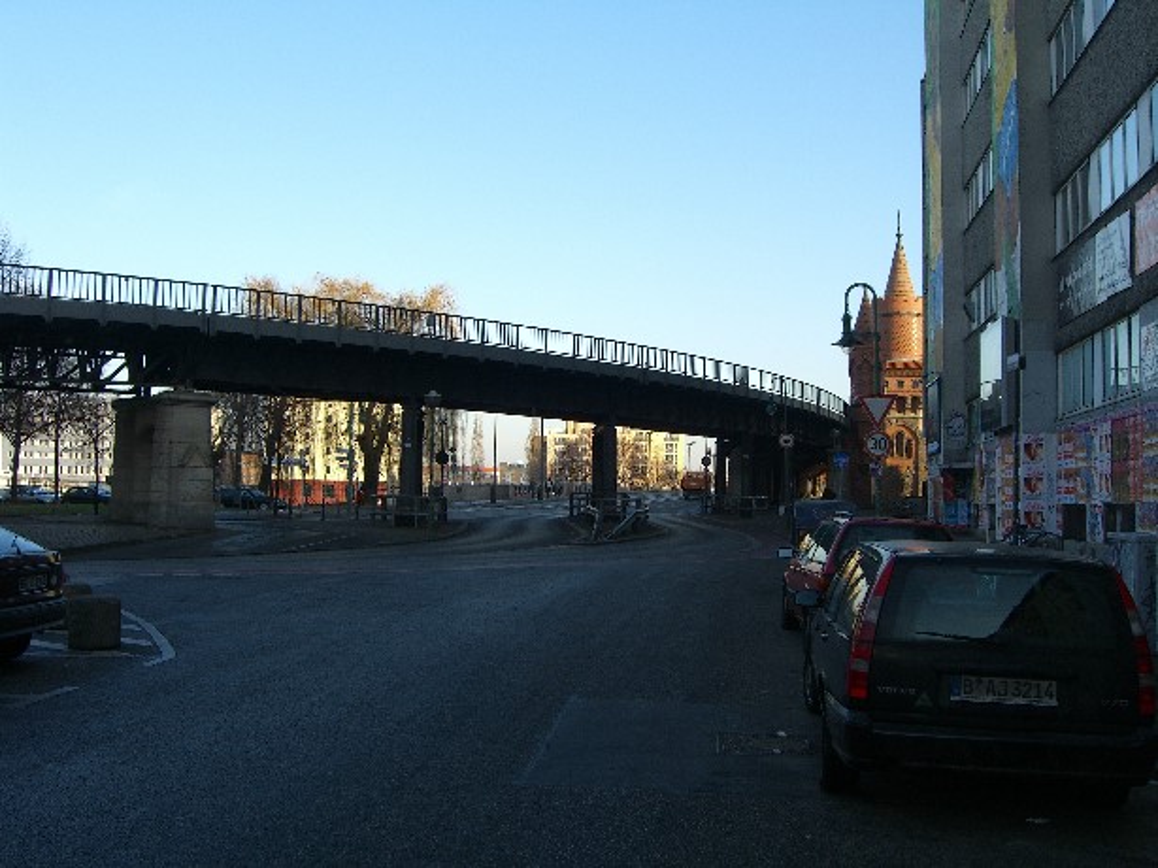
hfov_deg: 49.0
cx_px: 579
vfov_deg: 37.7
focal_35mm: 38
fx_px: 1271
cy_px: 434
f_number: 4
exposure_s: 1/250
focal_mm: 7.9
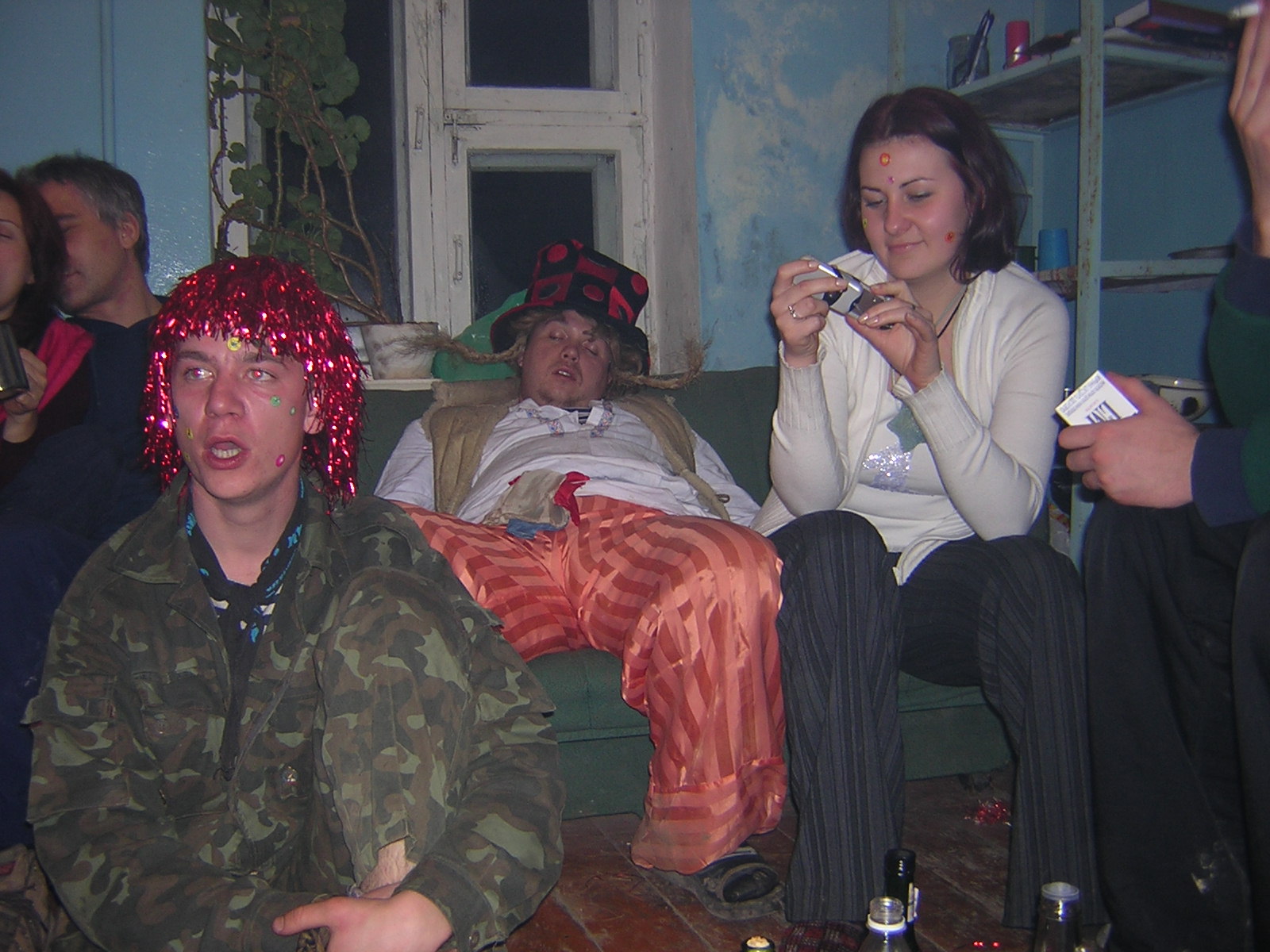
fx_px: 1321
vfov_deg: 39.7
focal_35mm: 36
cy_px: 476
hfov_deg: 51.4
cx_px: 635
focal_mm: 4.7
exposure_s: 1/60.1
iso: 100
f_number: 2.6
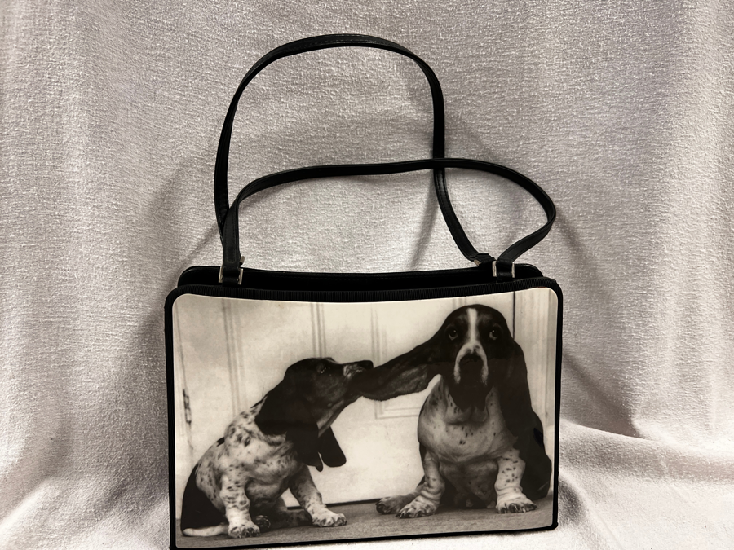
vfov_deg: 53.1
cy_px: 275
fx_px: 551
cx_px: 367
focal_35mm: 26
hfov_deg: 67.3
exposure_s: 1/120
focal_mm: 5.7
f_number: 1.5
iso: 125
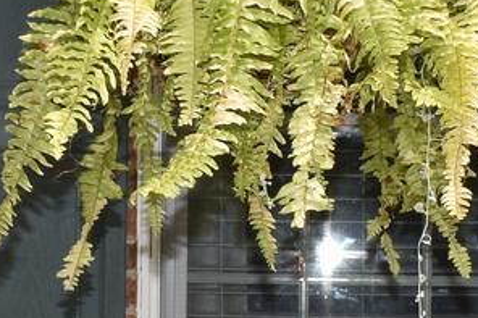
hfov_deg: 11.0
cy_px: 304
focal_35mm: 187
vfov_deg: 7.3
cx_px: 254
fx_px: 2481
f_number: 10
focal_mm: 18
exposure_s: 1/200
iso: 100
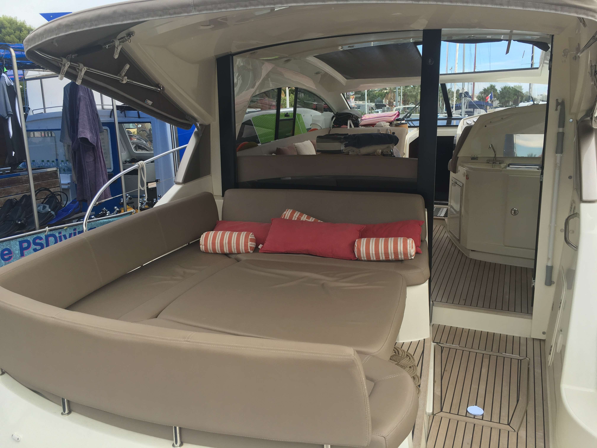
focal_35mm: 29
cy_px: 224
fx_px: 500
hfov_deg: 61.7
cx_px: 298
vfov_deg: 48.2
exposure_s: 1/605
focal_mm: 4.15
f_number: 2.2
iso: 25
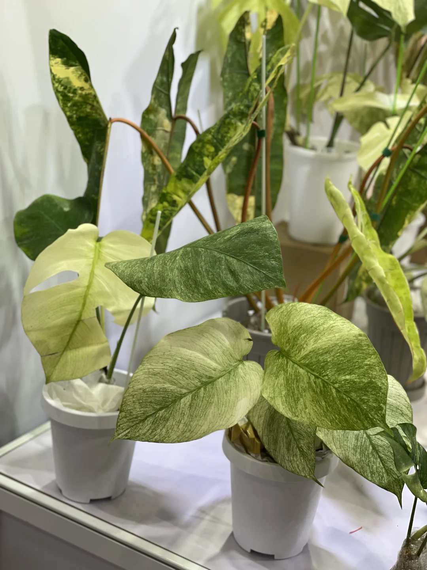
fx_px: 855
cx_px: 214
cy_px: 285
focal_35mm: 52
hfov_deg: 28.0
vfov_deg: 36.8
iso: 100
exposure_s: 1/100
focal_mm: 6
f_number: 2
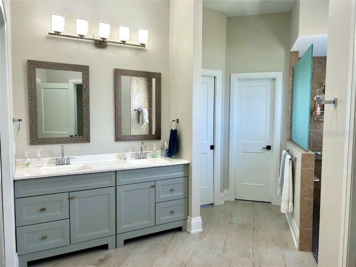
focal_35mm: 26
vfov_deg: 53.1
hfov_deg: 67.3
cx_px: 178
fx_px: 267
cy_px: 134
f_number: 1.5
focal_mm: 5.7
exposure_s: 1/120
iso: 40
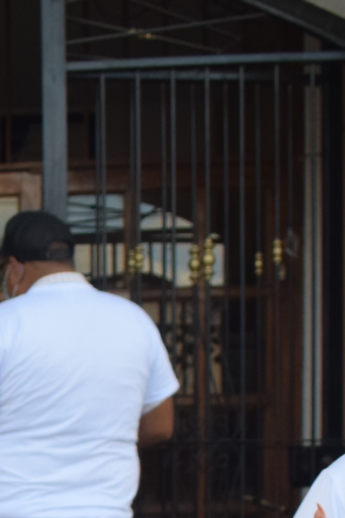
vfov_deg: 16.3
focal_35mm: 117
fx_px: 1682
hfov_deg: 11.0
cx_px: -262
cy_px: 730
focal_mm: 18
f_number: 4
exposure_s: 1/1000
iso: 640
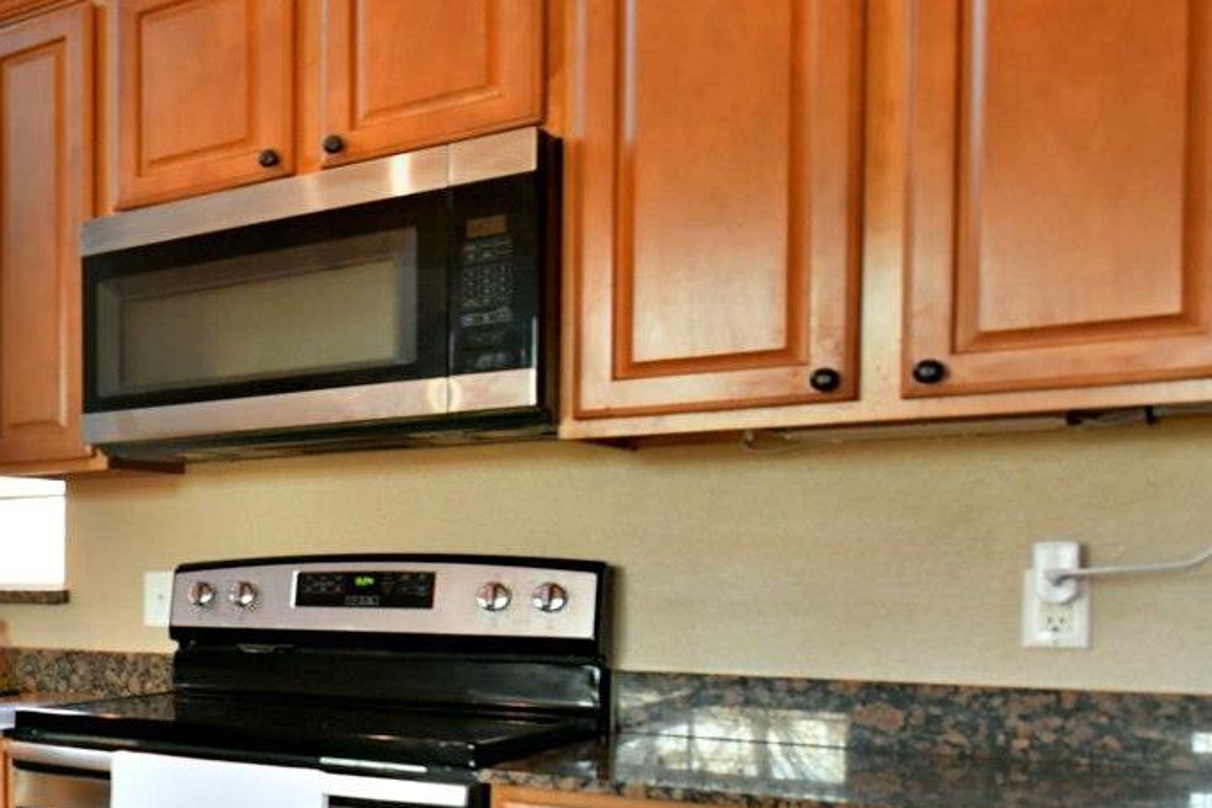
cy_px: 616
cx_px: -354
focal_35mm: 42
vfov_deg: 31.3
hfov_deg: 33.9
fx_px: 1414
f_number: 5.6
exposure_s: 1/125
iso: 2500
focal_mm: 14
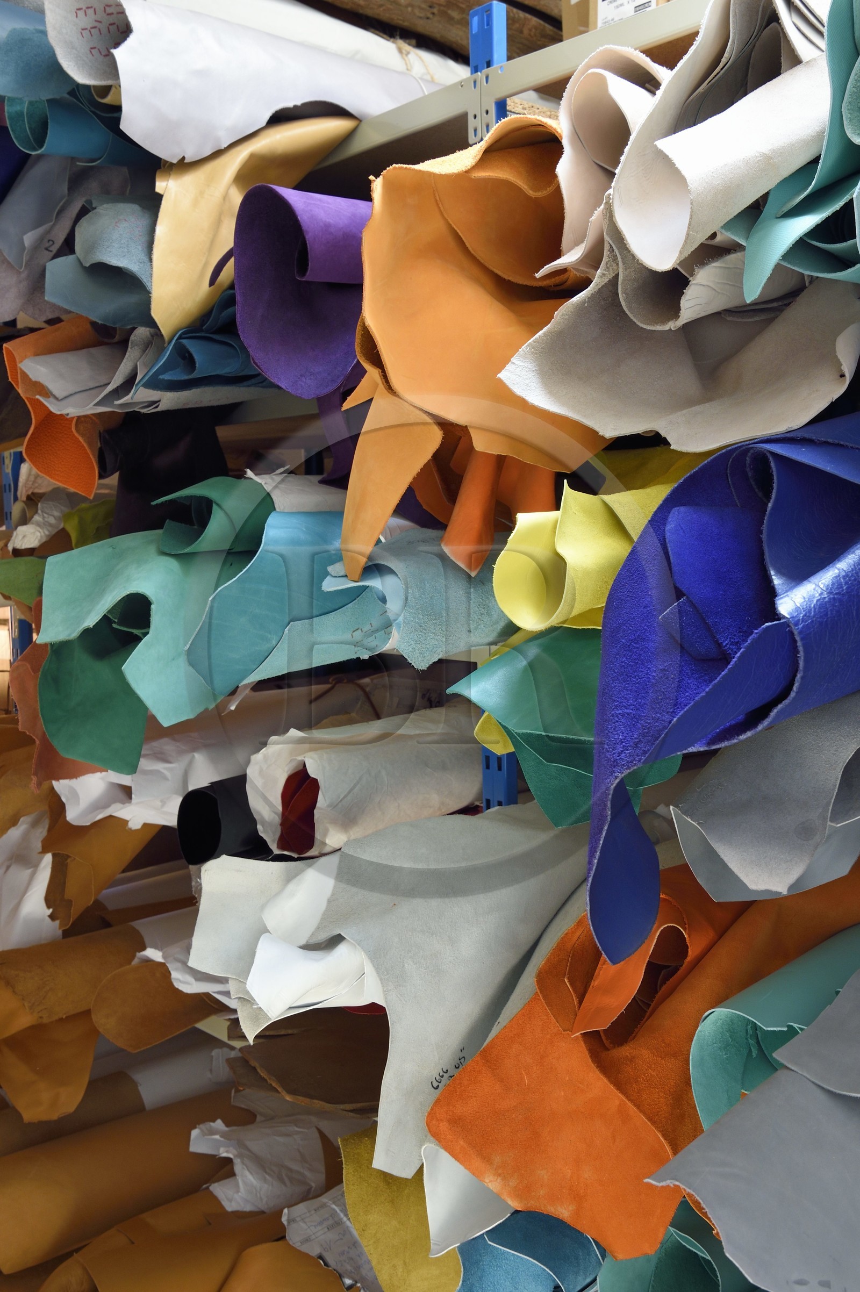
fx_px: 1435
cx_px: 430
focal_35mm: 40
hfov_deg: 33.4
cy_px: 646
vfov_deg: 48.5
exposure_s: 1/8
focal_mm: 40
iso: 800
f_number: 13
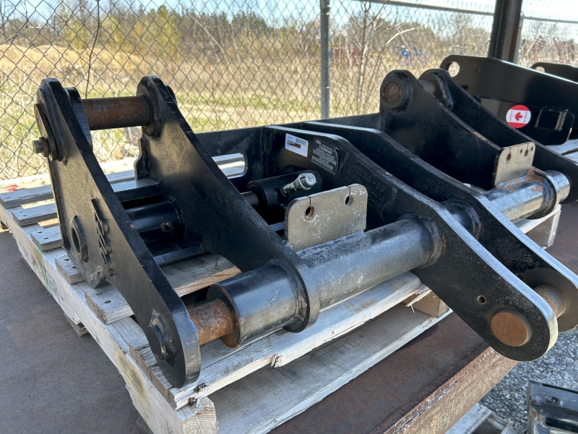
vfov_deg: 53.1
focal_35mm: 26
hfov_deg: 67.3
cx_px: 289
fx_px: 434
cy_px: 217
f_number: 1.5
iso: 50
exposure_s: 1/398
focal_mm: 5.7
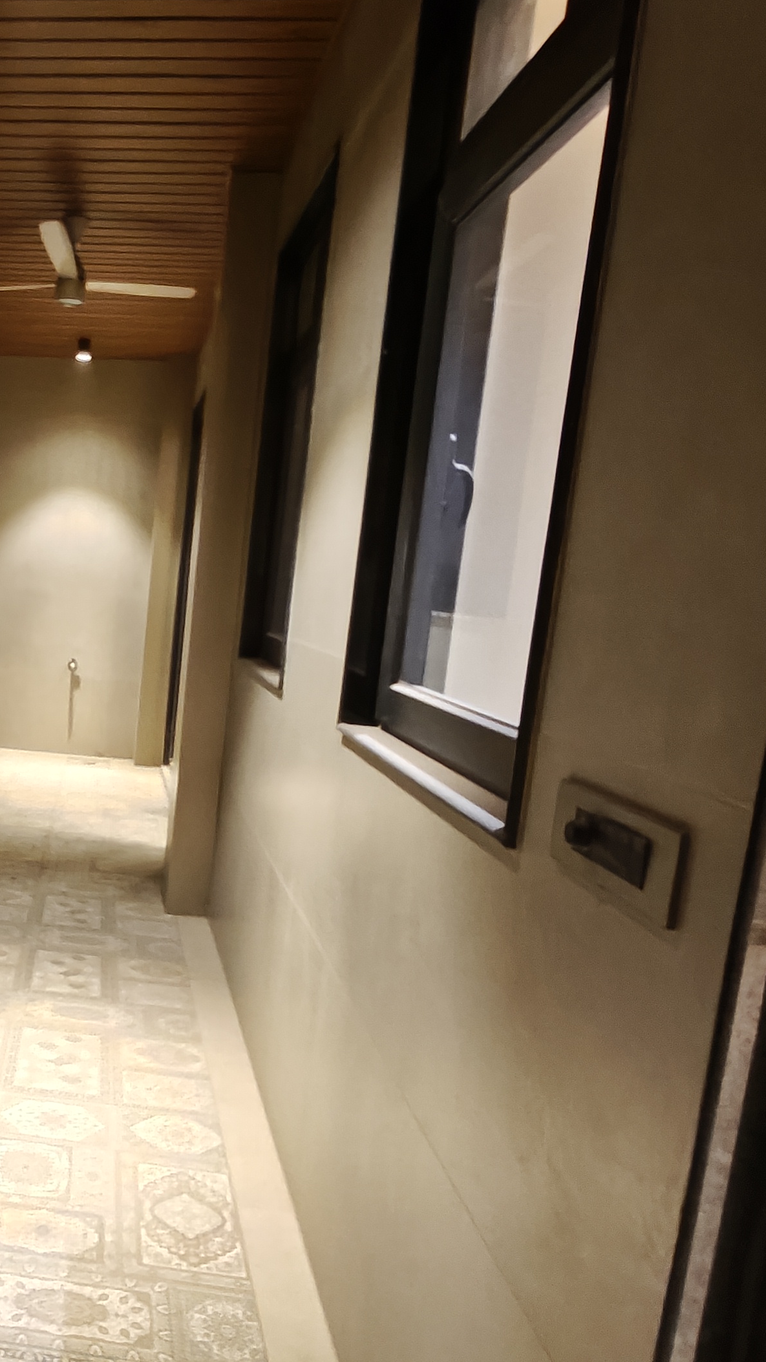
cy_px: 711
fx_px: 975
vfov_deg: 69.8
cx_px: 4
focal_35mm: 27
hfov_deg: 38.2
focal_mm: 1.68
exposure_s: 1/20
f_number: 2.2
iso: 1600
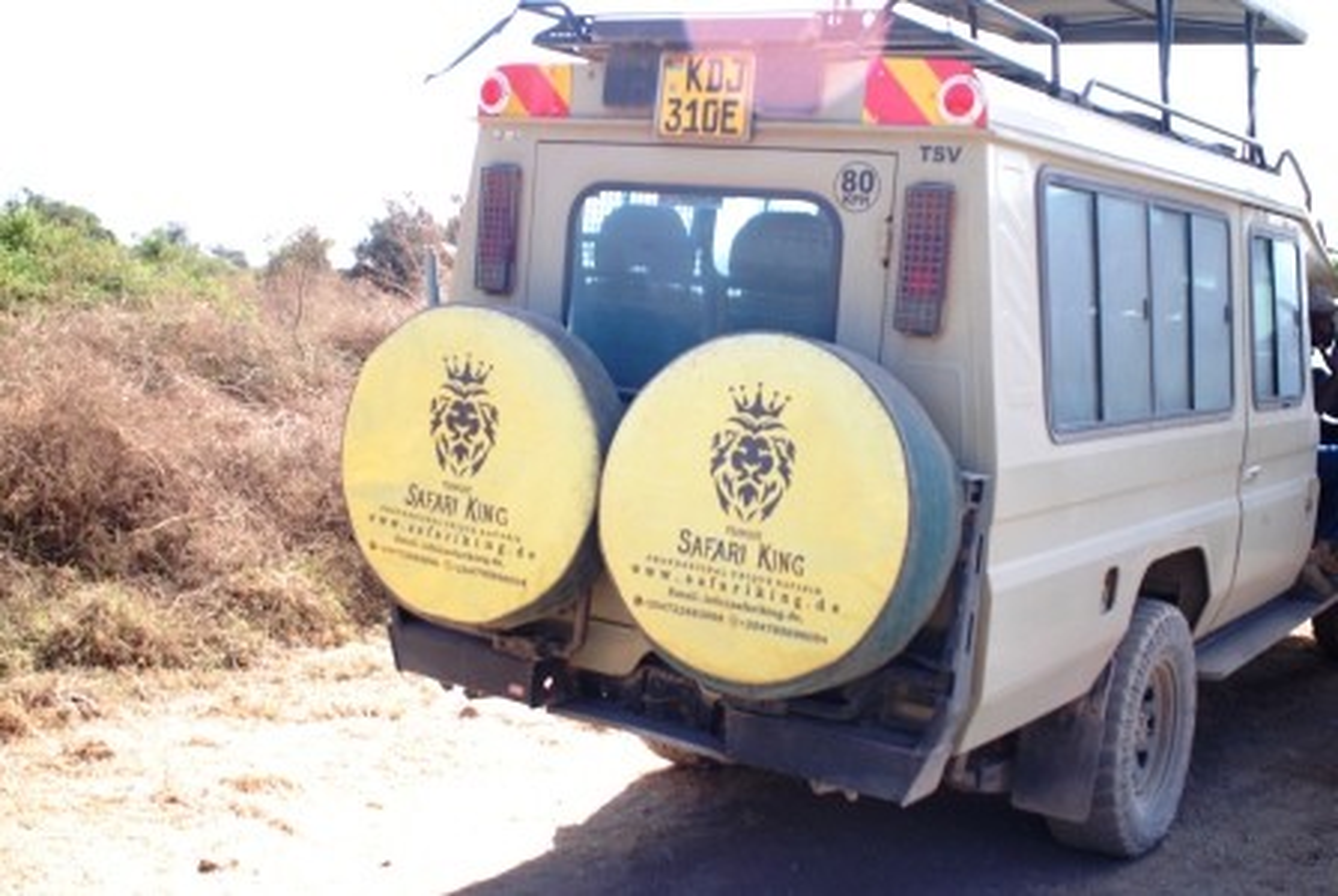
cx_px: 669
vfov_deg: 30.9
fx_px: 1619
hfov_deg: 44.9
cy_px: 448
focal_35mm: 44
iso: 100
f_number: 8
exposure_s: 1/90
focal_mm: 29
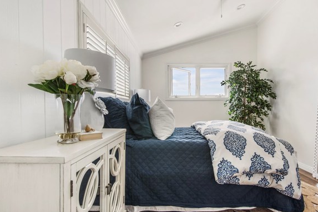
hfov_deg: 86.6
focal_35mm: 19
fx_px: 168
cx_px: 175
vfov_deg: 64.5
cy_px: 110
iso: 800
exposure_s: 1/30
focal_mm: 17
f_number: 8
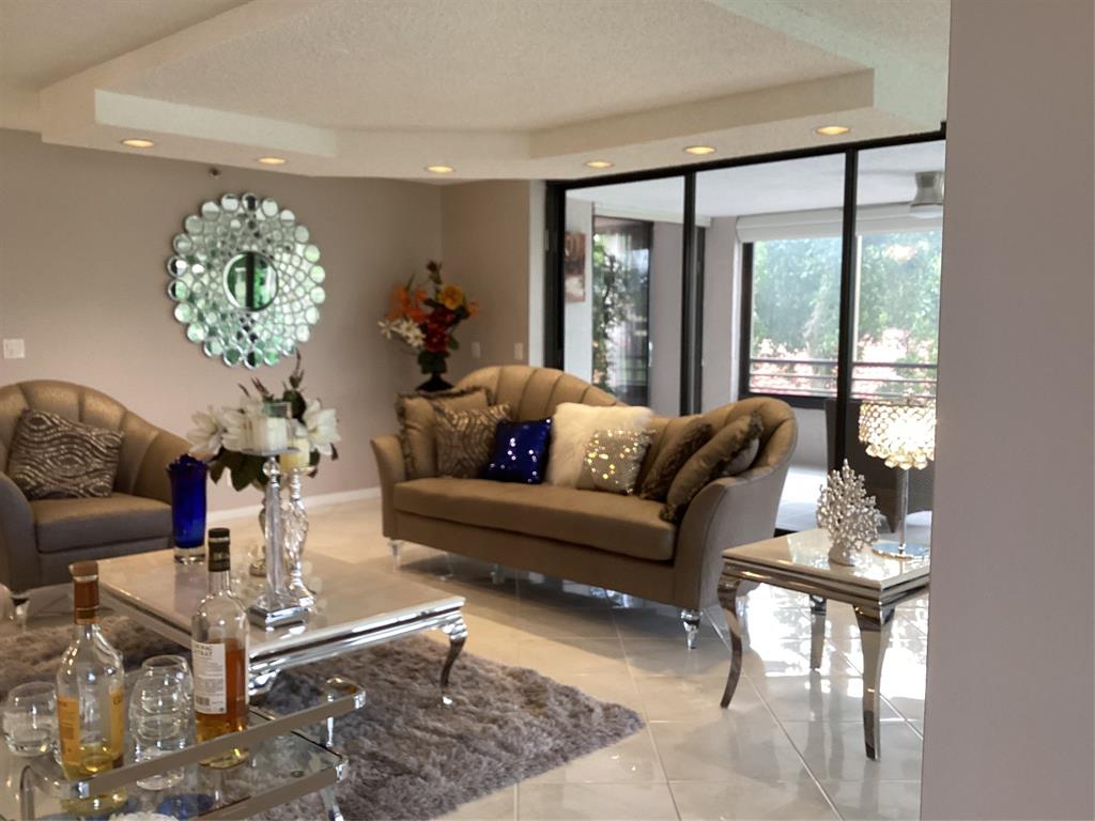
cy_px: 410
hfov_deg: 58.4
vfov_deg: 45.4
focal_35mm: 31
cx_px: 548
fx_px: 981
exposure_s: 1/60
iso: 200
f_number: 2.4
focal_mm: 3.3
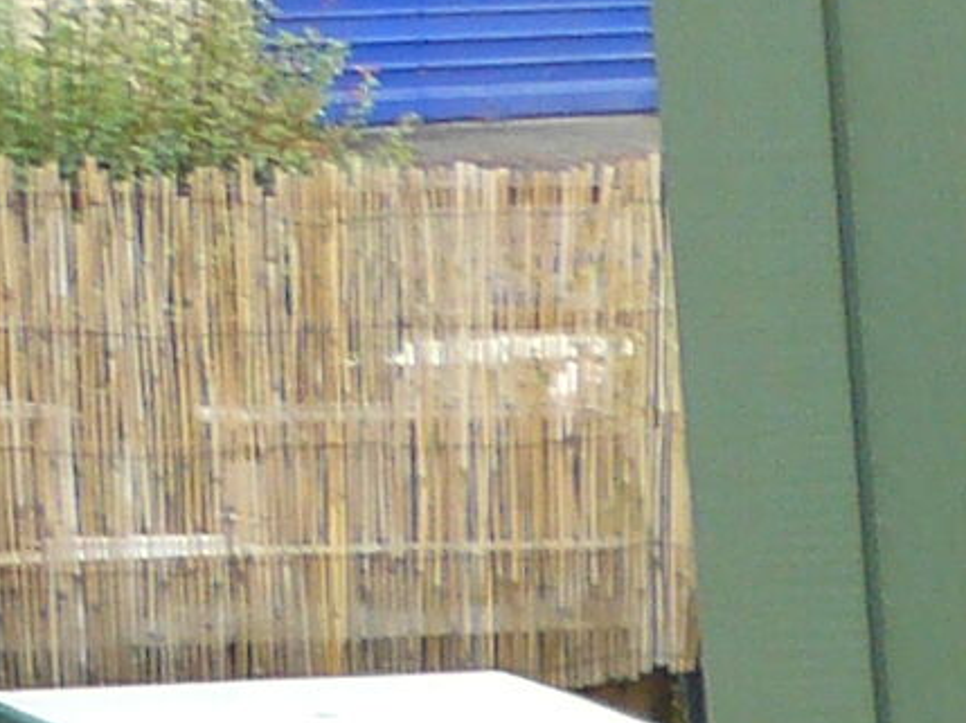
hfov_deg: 6.7
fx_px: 7194
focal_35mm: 258
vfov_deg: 5.6
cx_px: 3202
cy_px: 1505
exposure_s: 1/100
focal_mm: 6
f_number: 3.2
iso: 100
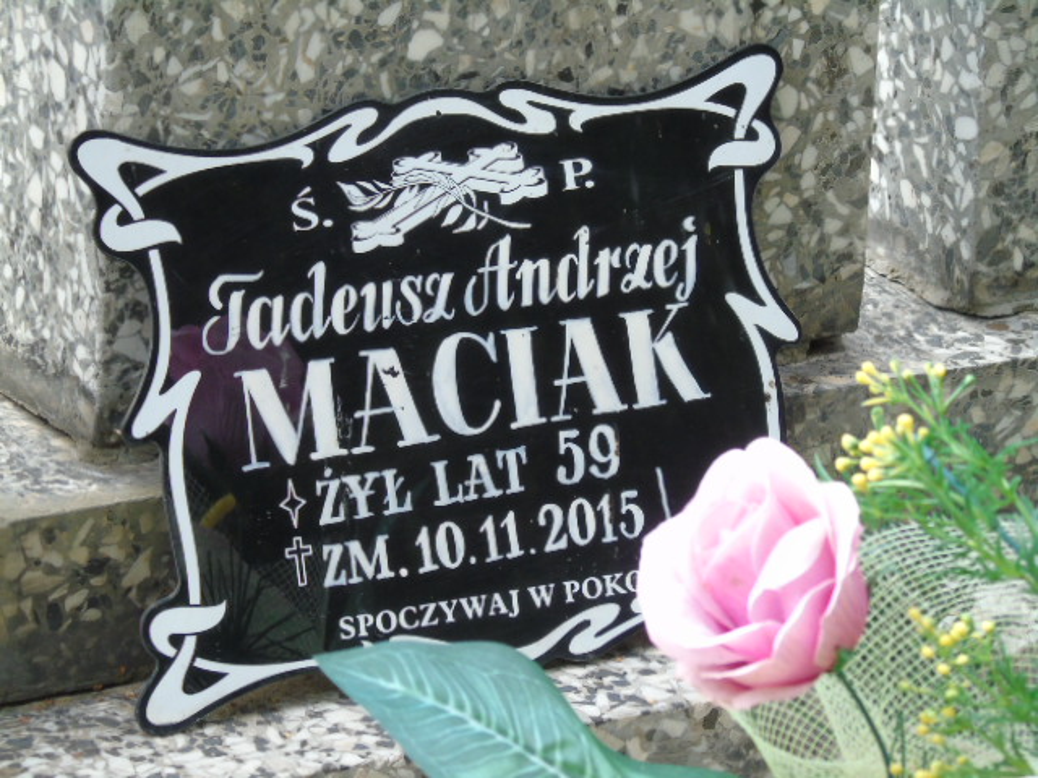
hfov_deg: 7.1
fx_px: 8336
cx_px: 519
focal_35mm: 278
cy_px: 389
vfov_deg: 5.3
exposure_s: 1/125
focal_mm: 50
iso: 250
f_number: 4.9
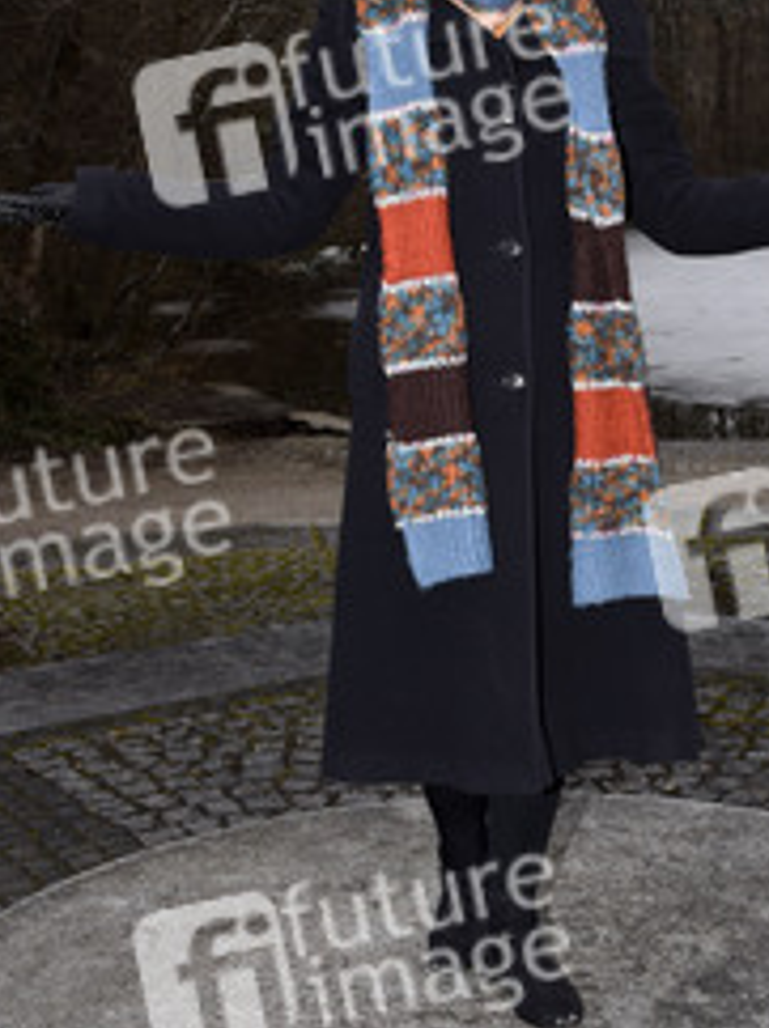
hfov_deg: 26.9
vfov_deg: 35.1
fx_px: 1602
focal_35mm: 54
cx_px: 476
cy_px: 319
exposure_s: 1/160
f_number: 10
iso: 640
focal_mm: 34
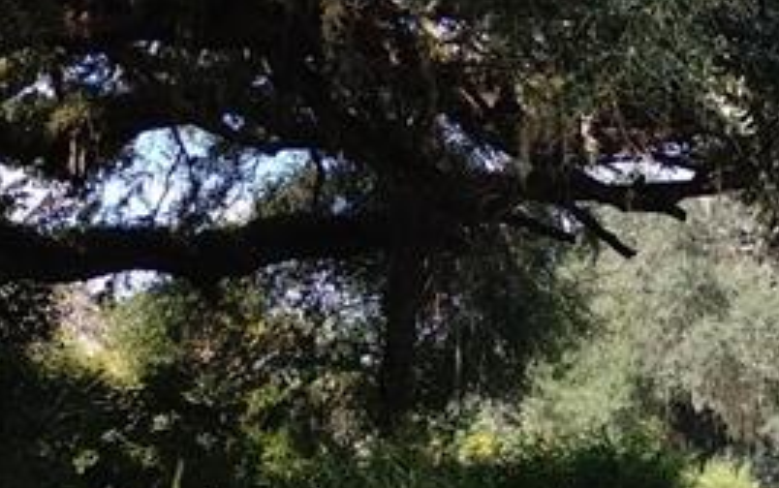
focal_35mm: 113
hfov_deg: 18.3
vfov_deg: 11.6
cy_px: 107
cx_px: 593
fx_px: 2401
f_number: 1.8
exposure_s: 1/235
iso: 100
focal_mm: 4.27
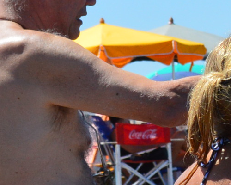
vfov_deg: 3.3
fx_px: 3185
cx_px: 613
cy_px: 325
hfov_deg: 4.1
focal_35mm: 466
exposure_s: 1/400
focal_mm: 55
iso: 400
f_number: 11
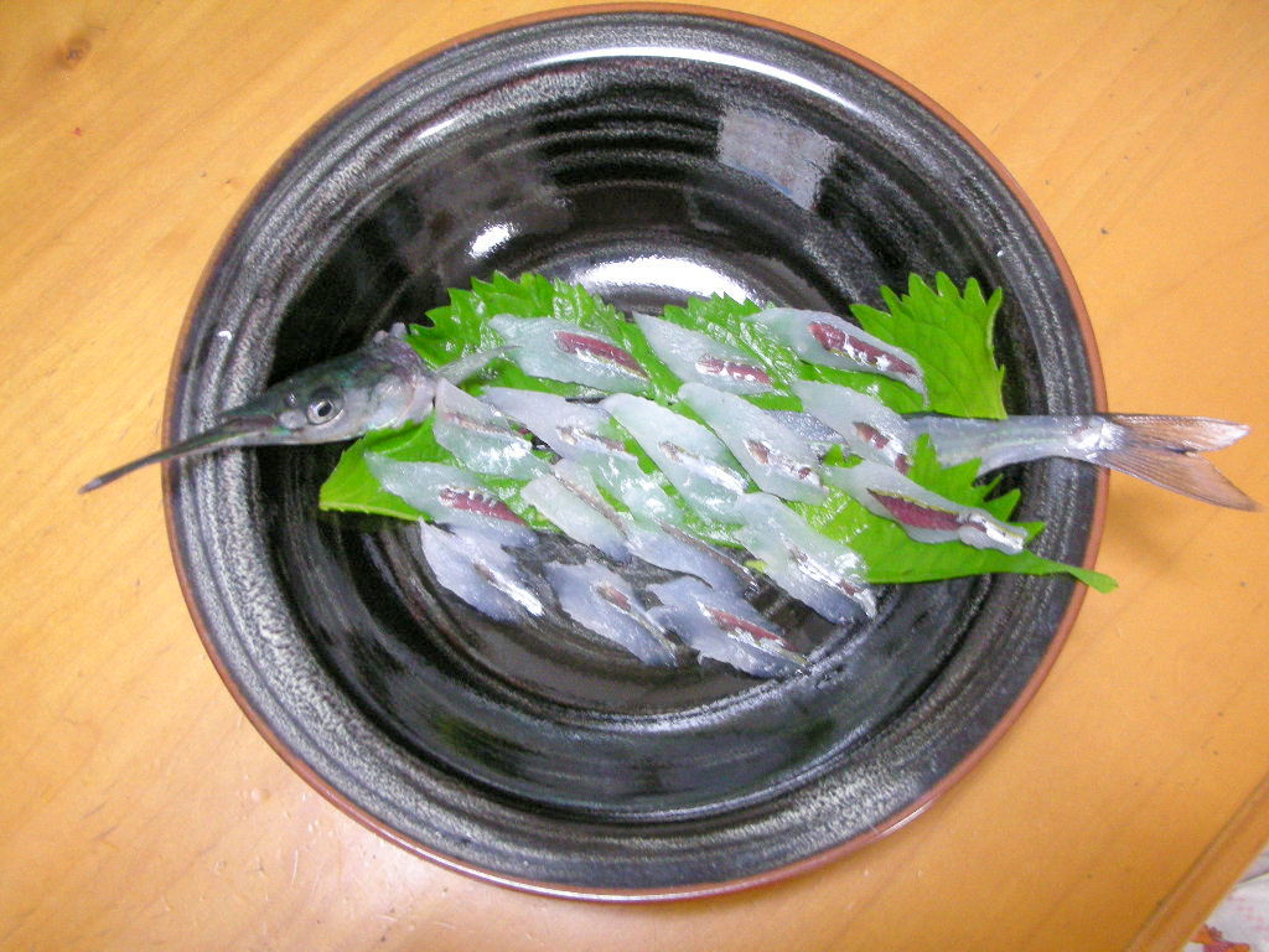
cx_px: 634
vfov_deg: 40.7
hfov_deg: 52.6
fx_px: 1283
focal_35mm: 35
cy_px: 476
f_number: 2.8
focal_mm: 5.8
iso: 278
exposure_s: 1/8.1
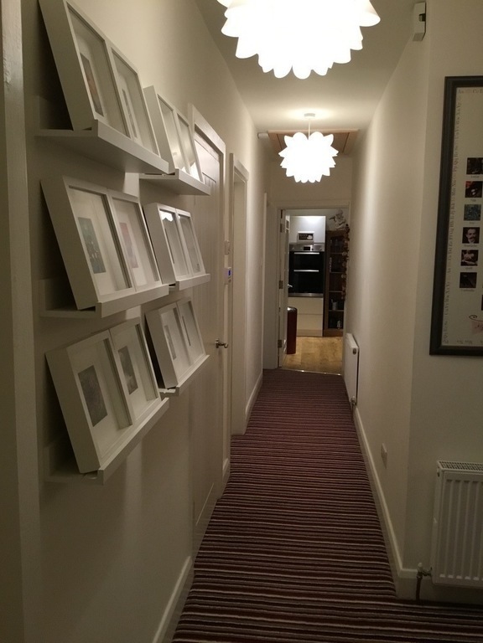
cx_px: 242
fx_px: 577
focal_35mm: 31
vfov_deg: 58.4
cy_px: 322
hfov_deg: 45.4
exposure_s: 1/33
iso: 200
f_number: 2.4
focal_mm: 3.3
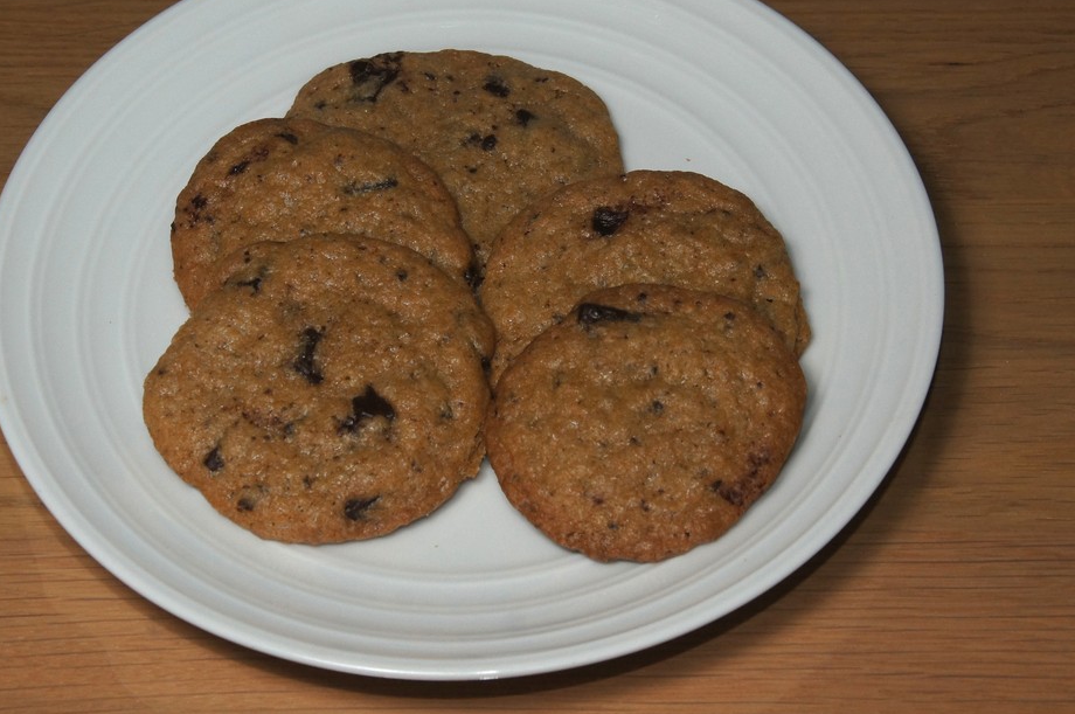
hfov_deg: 19.0
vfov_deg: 12.7
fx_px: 3211
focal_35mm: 108
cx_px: 449
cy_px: 303
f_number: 11
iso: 800
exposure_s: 1/100
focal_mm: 55
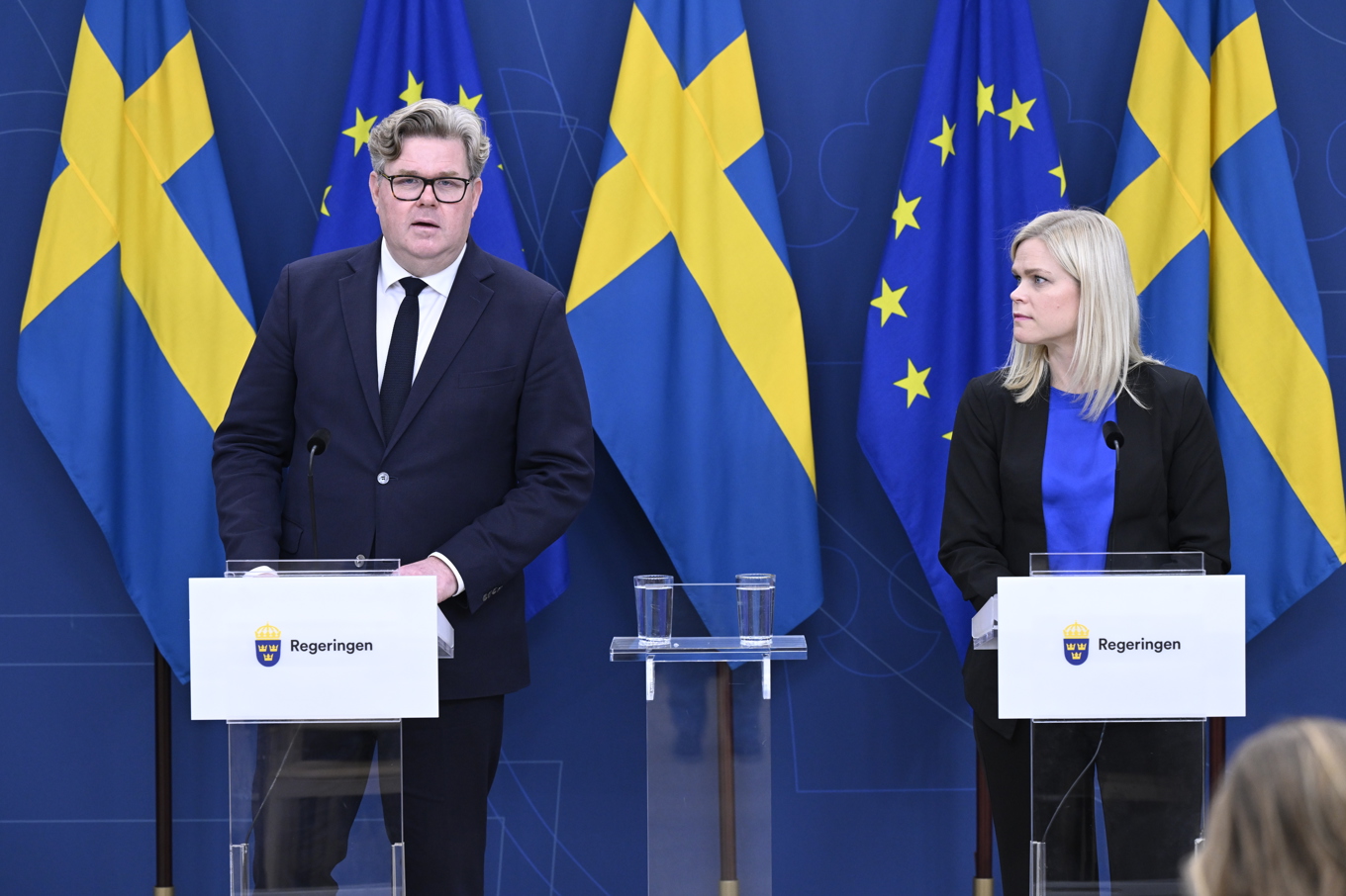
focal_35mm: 93
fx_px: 3476
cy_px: 448
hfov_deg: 21.9
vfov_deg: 14.7
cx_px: 673
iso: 2500
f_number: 4
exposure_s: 1/400
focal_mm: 93
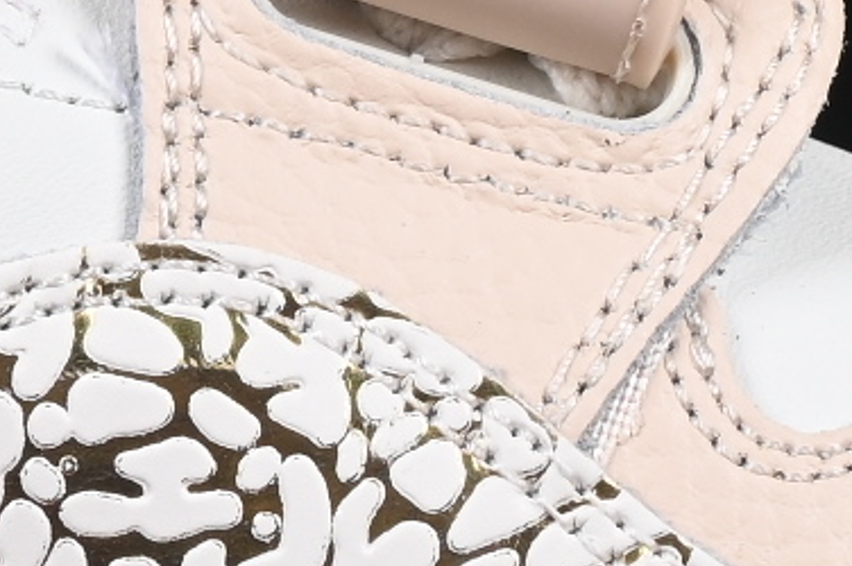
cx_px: -165
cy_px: -97
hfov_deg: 3.7
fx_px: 13147
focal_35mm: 556
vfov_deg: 2.5
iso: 160
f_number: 8
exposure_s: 1/80
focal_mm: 50
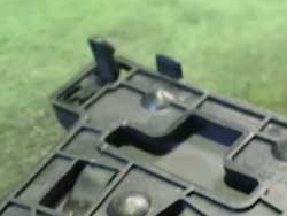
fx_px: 598
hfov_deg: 26.8
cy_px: 201
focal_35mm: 72
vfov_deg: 20.0
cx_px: 197
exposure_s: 1/30
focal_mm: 5.4
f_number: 2.3
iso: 1600
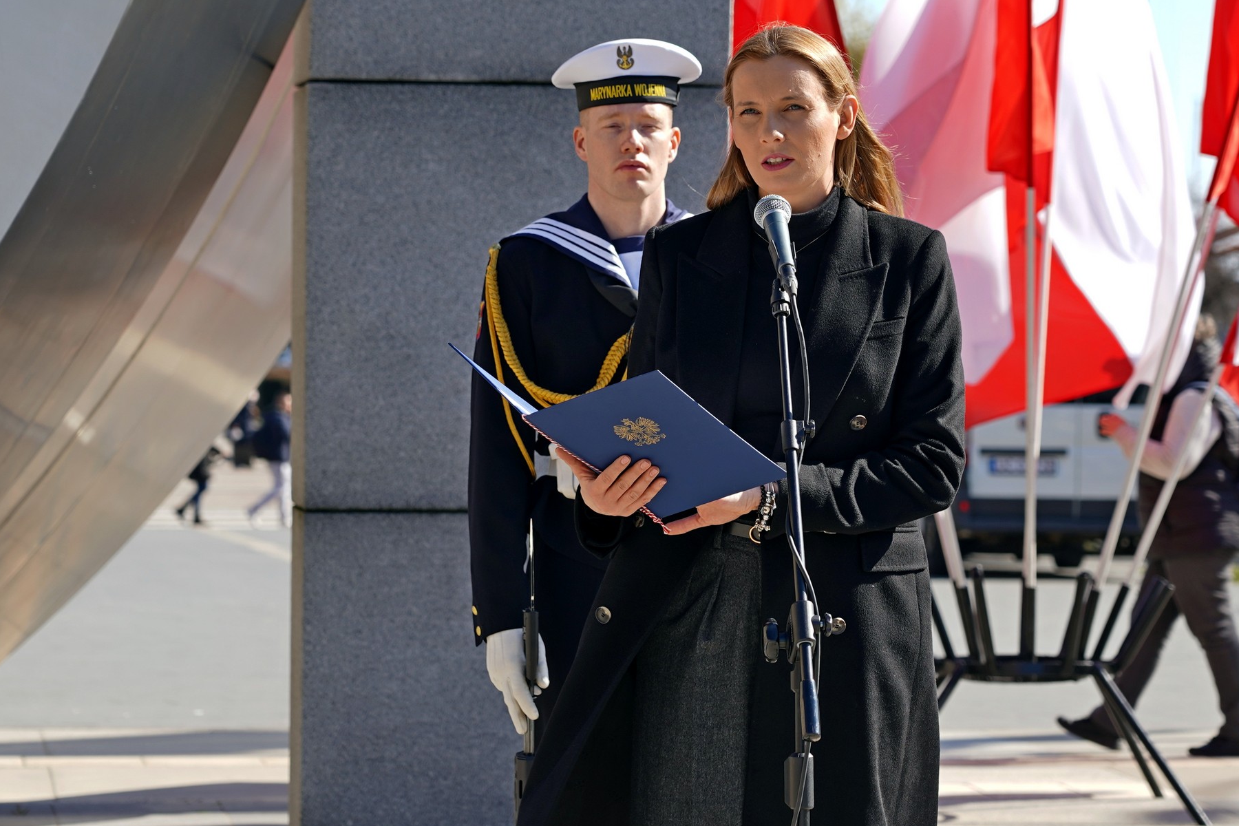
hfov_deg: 14.6
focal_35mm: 140
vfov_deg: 9.8
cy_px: 505
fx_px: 4818
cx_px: 736
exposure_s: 1/200
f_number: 5.6
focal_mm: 105
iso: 64
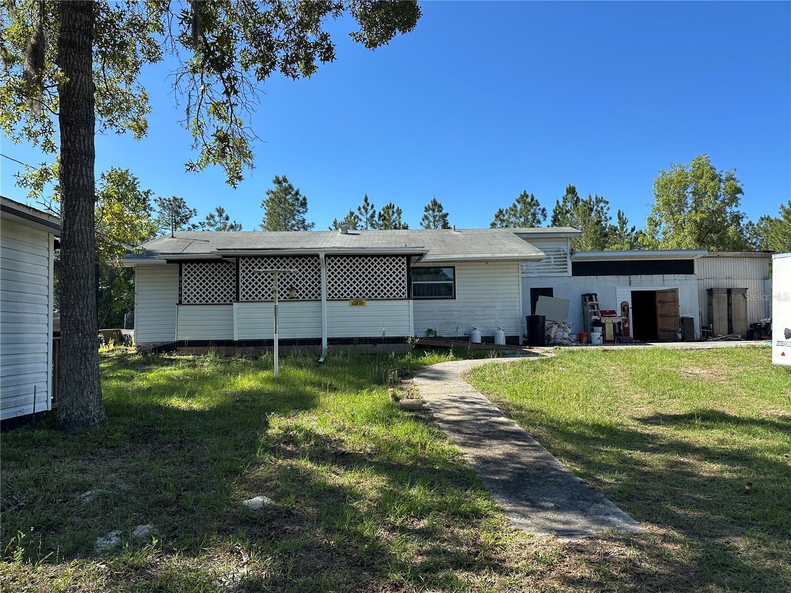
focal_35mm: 24
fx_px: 548
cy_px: 296
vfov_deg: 56.8
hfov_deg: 71.6
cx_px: 396
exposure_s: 1/2732
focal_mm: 6.86
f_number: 1.78
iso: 80
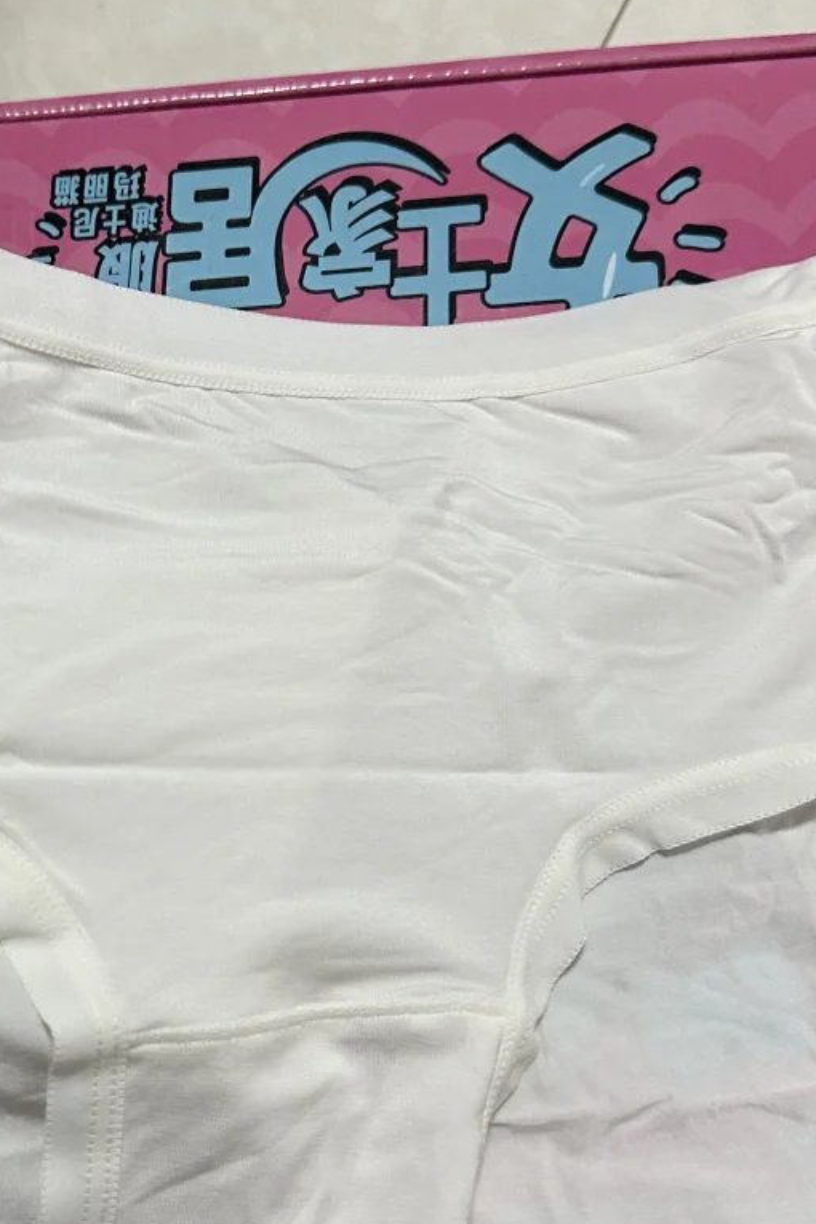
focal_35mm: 47
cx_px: 170
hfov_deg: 28.1
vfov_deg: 41.9
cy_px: 630
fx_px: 1598
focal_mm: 6.86
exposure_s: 1/50
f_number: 1.78
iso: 320
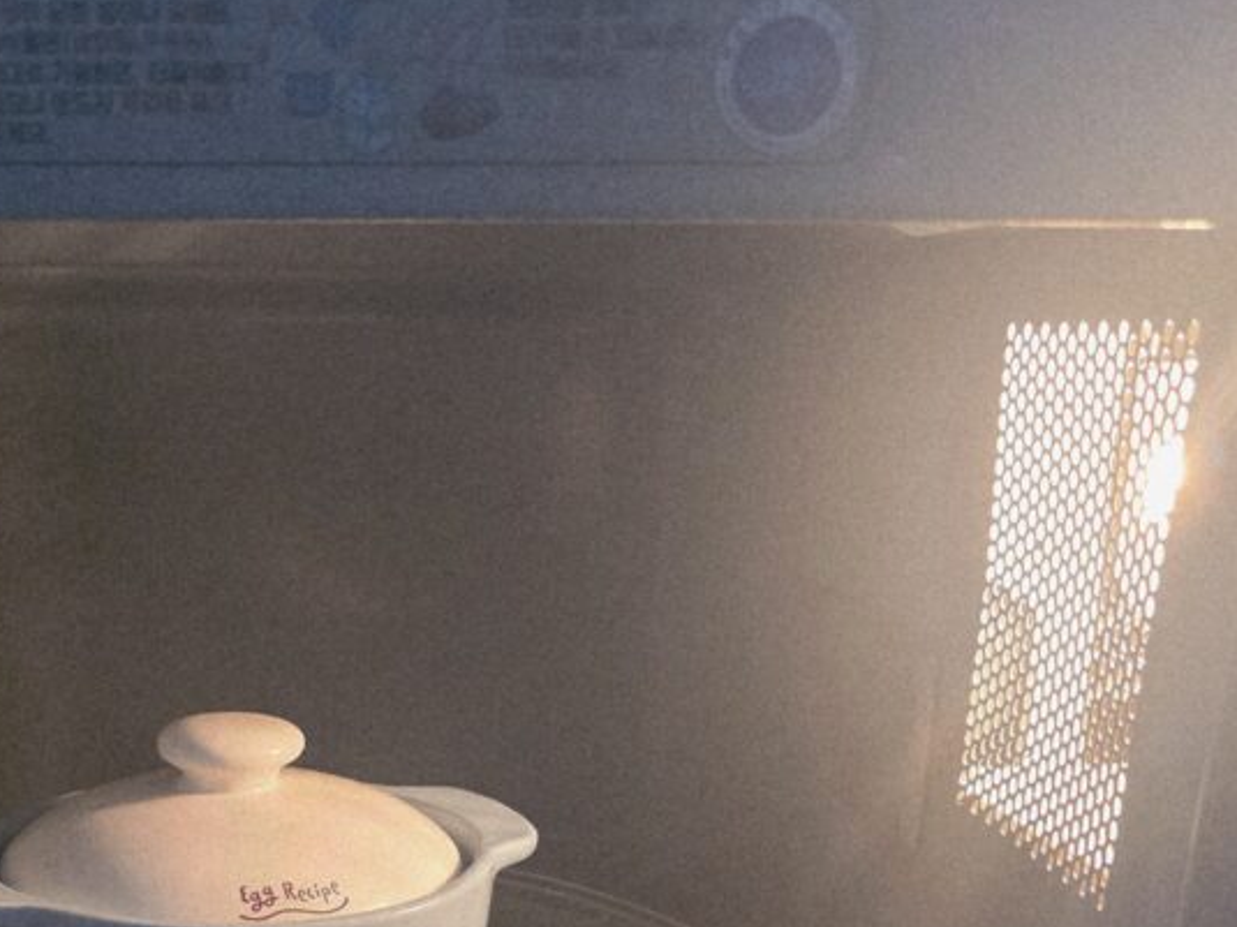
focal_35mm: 44
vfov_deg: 31.0
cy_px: 874
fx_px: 1572
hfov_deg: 41.6
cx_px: 298
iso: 1600
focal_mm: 6.3
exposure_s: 1/120
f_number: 1.7
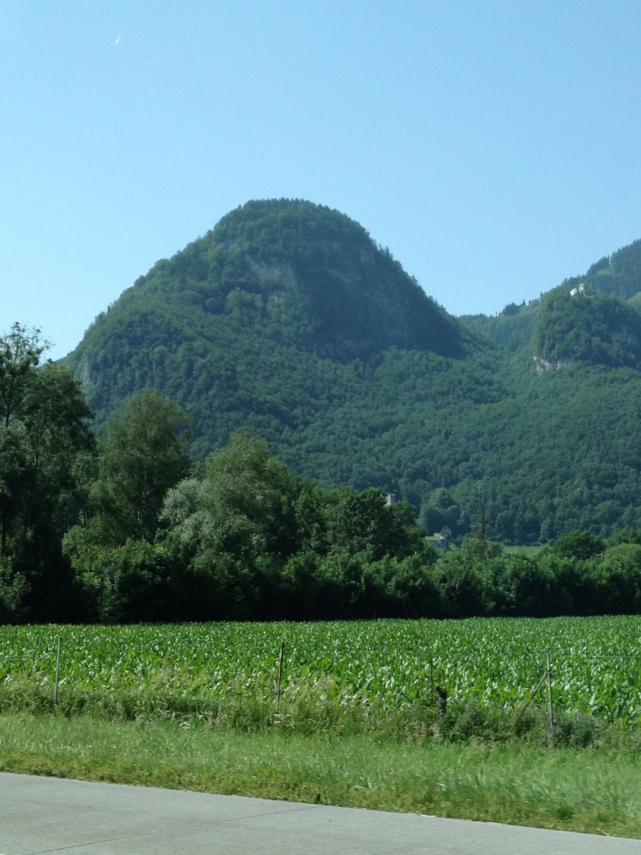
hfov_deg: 23.9
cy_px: 447
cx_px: 440
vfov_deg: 31.7
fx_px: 1506
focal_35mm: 61
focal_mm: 4.28
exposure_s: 1/1042
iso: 64
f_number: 2.4
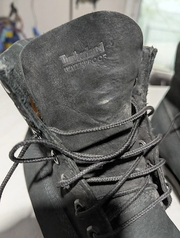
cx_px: 90
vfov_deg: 71.5
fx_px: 166
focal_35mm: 24
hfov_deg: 57.0
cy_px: 119
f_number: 1.85
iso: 360
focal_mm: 6.81
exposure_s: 1/50
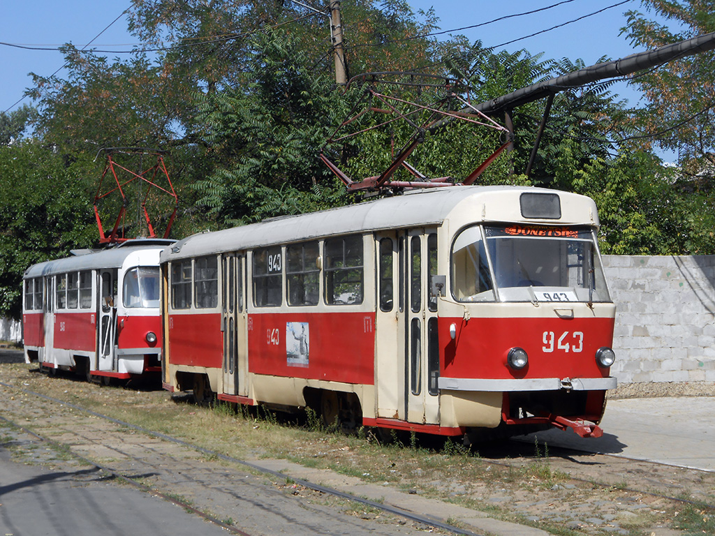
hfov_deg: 27.0
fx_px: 1487
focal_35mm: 72
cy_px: 268
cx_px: 358
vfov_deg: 20.4
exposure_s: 1/400
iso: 80
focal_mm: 12.8
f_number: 6
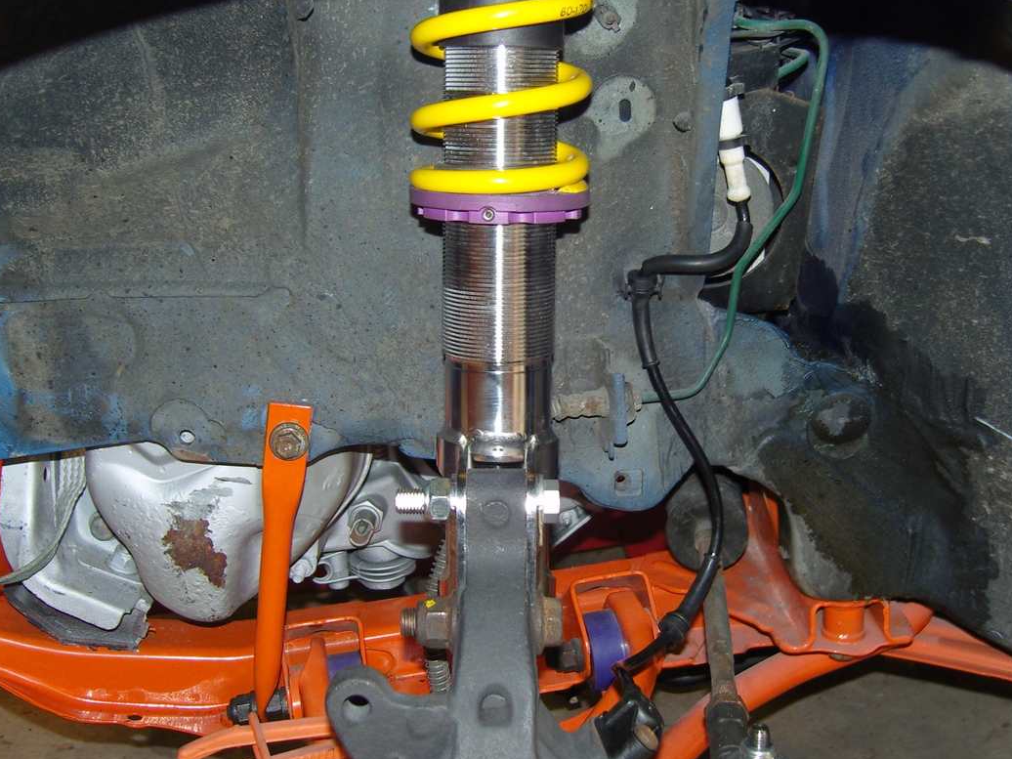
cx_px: 586
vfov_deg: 34.3
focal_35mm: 42
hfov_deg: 44.6
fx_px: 1228
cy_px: 358
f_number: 2.8
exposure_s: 1/40
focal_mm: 7.3
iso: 100
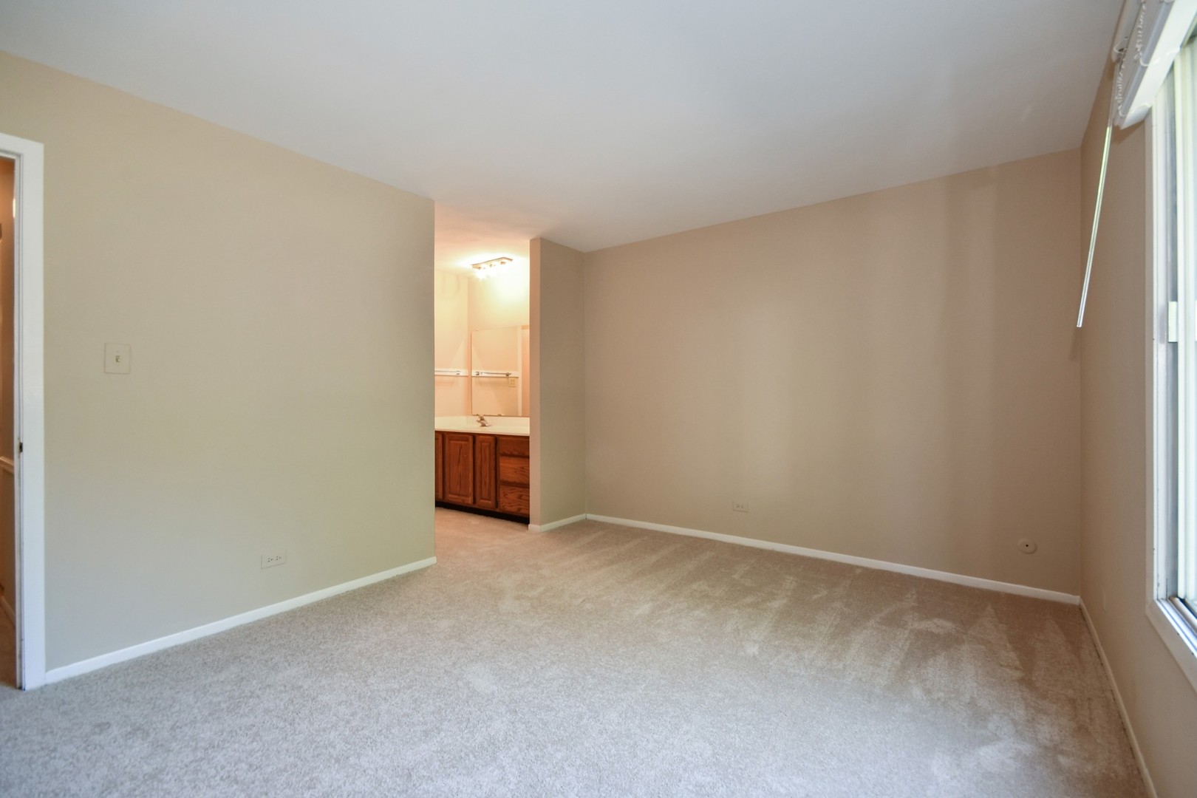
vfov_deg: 77.3
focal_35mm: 15
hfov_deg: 100.4
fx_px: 499
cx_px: 598
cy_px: 399
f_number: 9
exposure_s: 1/6
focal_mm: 10
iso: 200
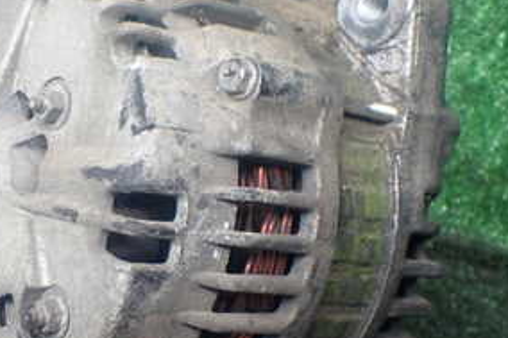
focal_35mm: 66
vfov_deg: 20.5
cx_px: 52
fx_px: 931
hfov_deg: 29.3
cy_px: 224
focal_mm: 5.4
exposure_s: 1/125
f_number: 2.3
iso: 320
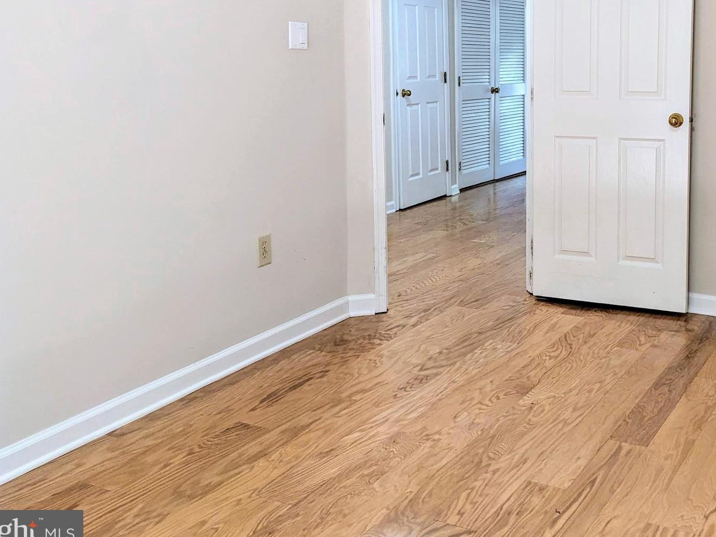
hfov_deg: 44.9
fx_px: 848
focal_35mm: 41
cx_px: 494
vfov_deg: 34.5
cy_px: 146
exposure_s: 1/24
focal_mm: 4.38
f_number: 1.73
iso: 180
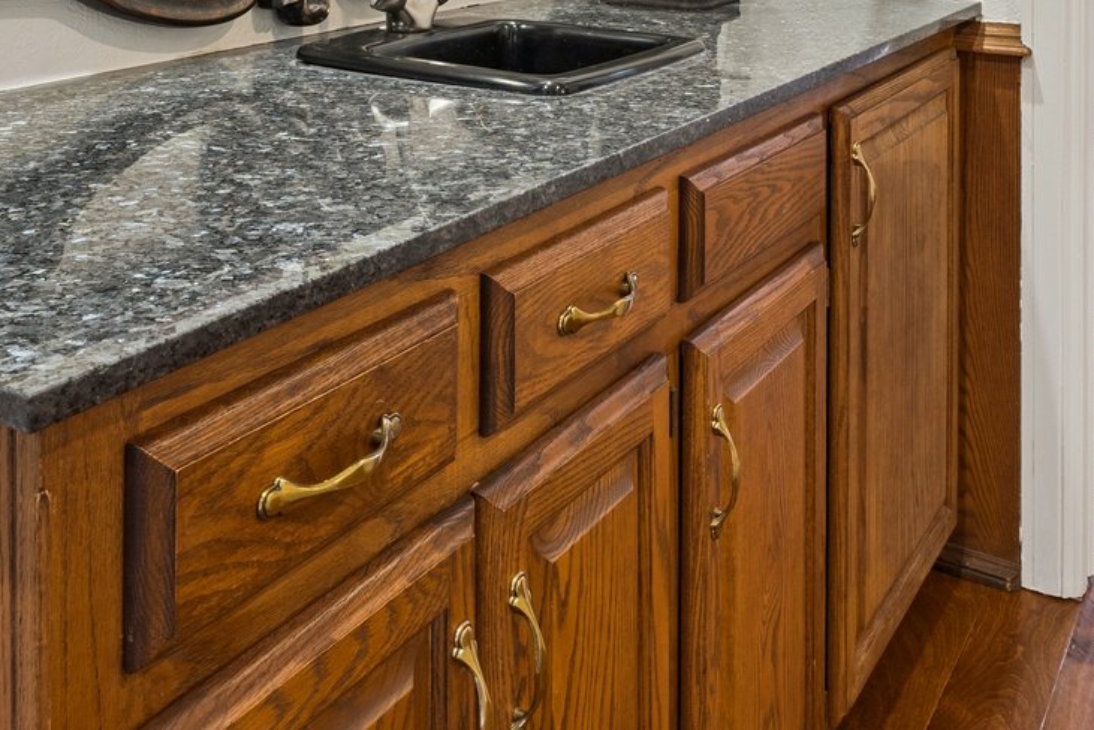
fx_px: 1302
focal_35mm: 43
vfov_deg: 27.4
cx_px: 518
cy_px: -155
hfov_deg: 45.5
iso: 200
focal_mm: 15.3
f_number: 10
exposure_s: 1/13
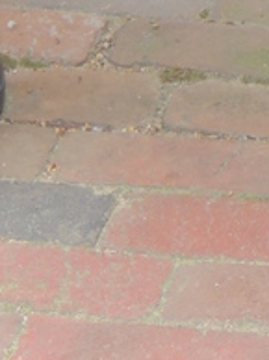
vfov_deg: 5.7
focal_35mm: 330
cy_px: -566
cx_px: 304
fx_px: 3427
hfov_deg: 4.5
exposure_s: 1/125
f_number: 3.6
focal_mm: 8.9
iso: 100
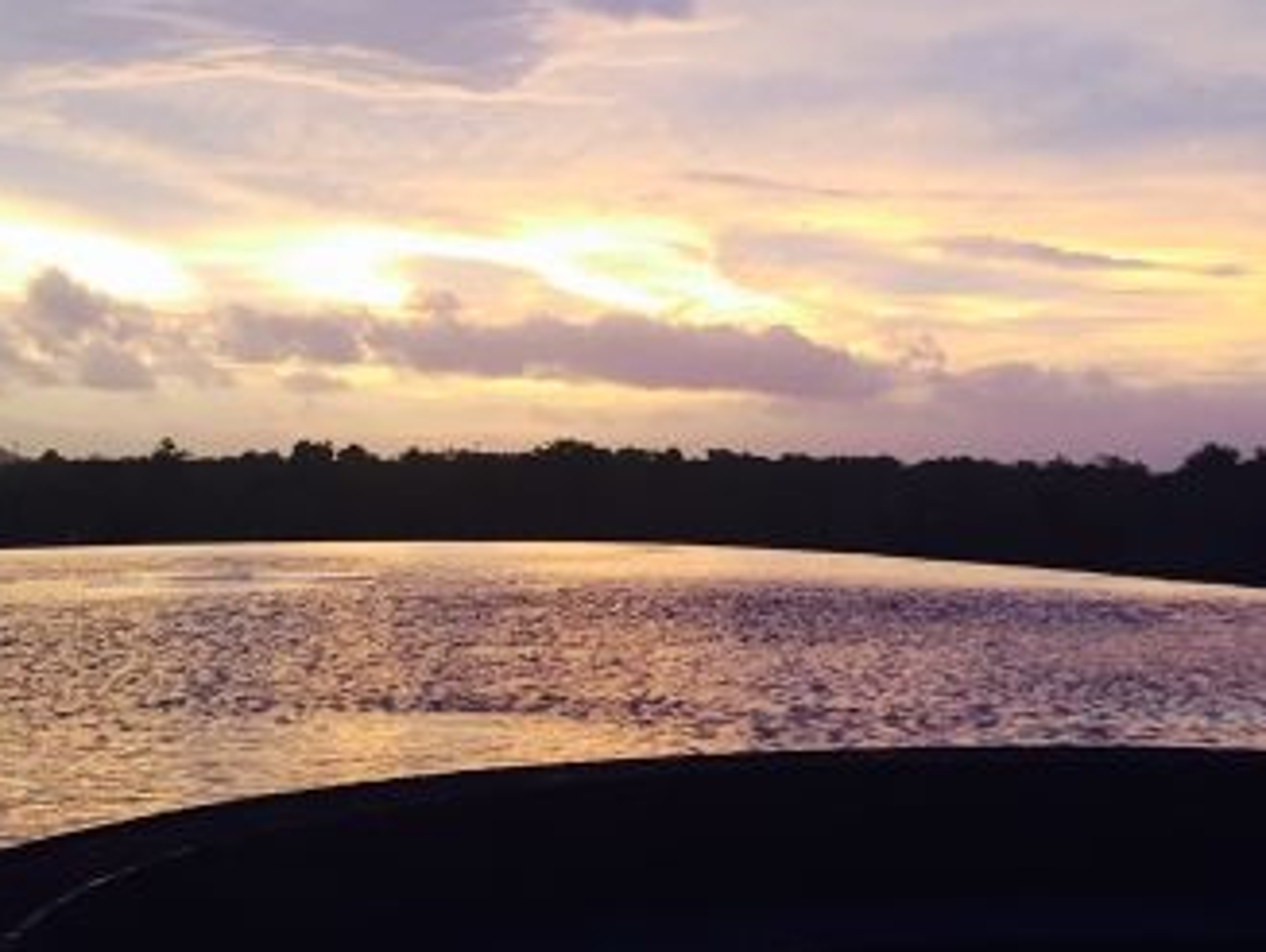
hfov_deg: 30.9
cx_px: 391
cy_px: 490
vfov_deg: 23.7
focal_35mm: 62
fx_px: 2270
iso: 64
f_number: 2.2
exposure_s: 1/33
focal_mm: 4.15
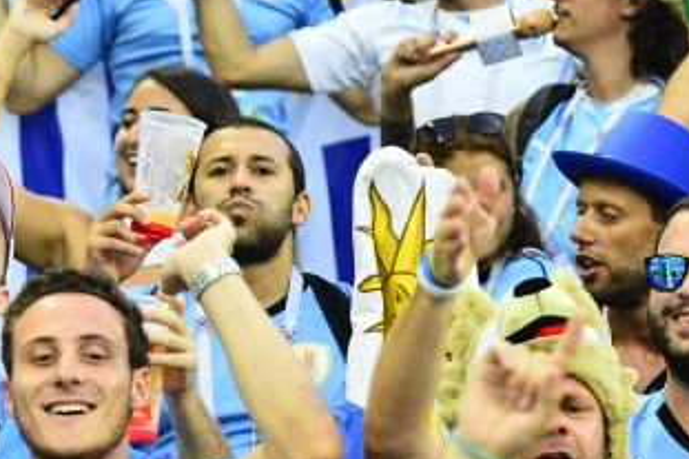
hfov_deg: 4.6
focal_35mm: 450
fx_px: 8608
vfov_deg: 3.1
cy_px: 392
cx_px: -195
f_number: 5
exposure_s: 1/400
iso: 2000
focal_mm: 140
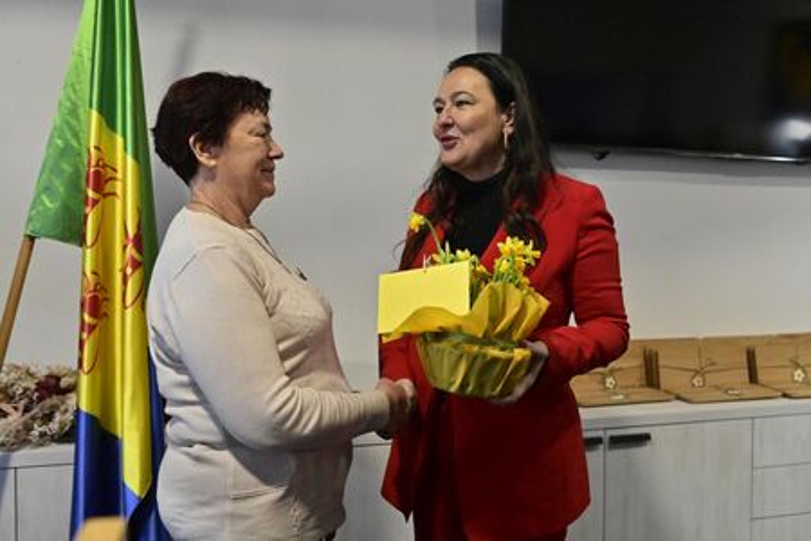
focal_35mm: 35
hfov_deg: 54.4
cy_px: 270
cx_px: 406
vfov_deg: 37.9
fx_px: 788
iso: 5000
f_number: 4.5
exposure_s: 1/320
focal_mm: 35
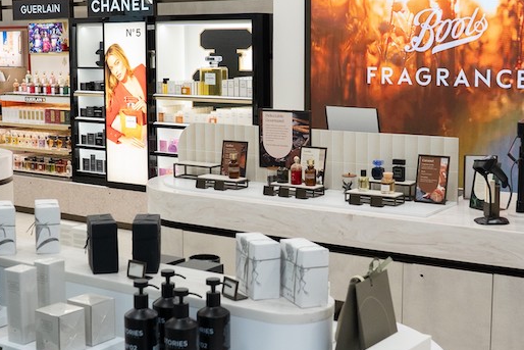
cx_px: 247
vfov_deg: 24.2
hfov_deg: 35.6
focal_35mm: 56
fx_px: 815
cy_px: 146
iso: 1250
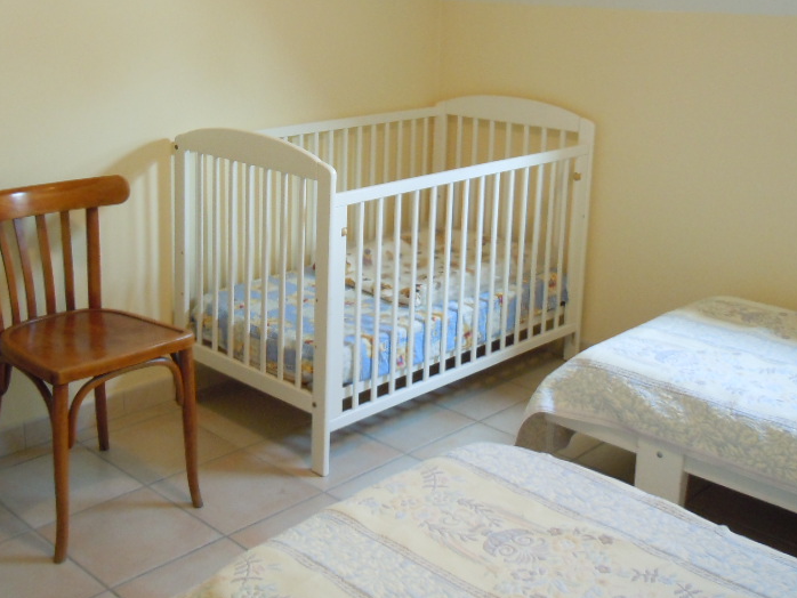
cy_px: 163
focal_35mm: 44
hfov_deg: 42.5
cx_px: 283
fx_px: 1013
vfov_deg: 32.4
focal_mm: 5.4
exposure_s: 1/25
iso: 400
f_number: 3.5
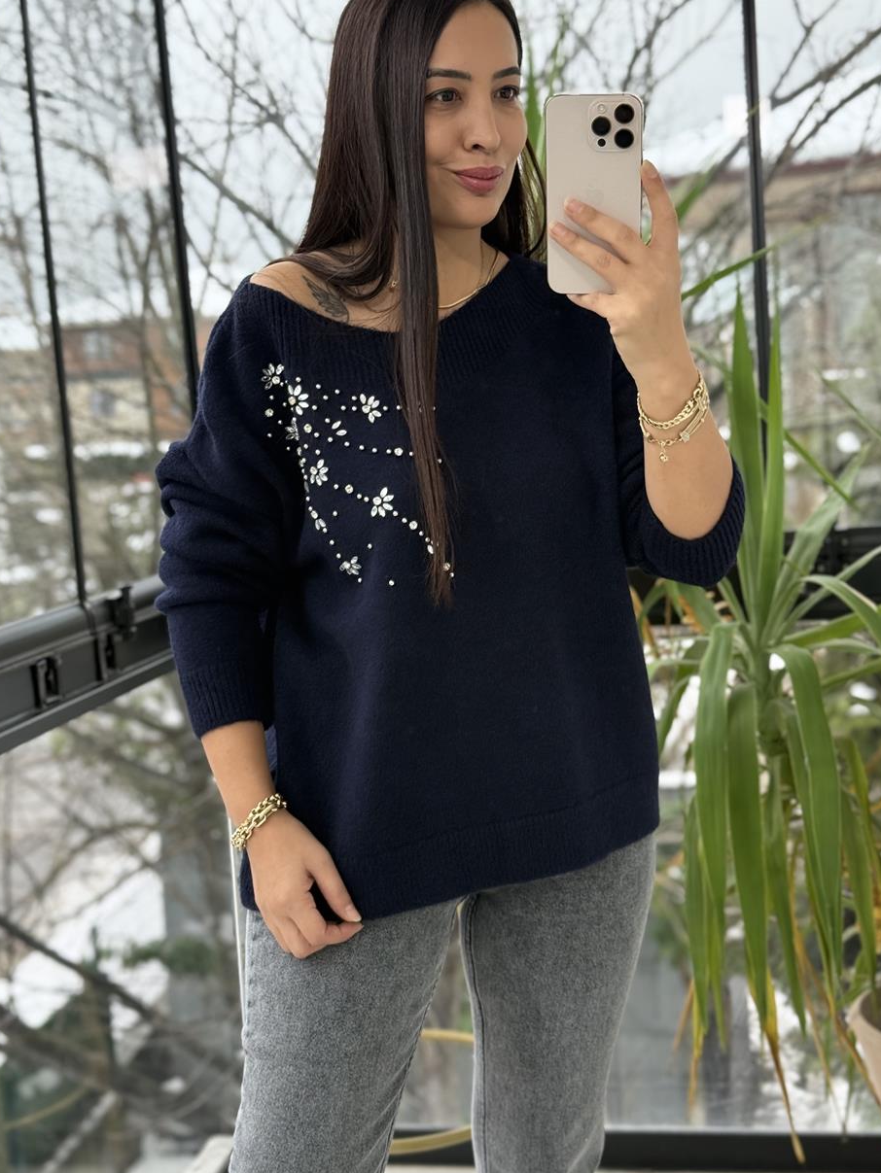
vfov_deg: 36.2
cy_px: 554
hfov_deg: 27.5
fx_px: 1798
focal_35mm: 53
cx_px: 476
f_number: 1.78
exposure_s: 1/242
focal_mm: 6.76
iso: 160
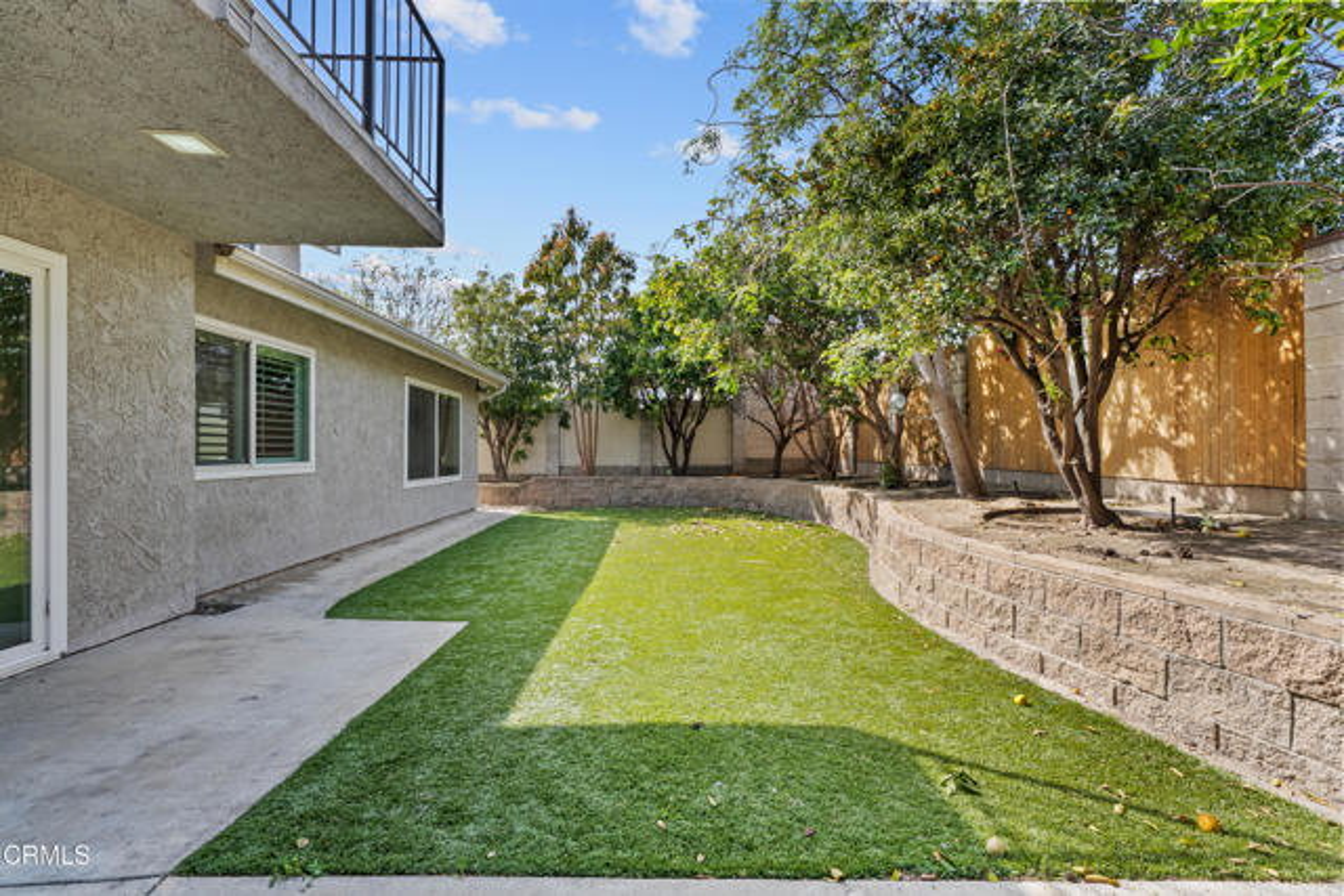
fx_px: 597
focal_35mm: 16
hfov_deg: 96.7
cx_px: 672
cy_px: 448
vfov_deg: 73.8
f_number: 9
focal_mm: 16
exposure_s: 1/80
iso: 250
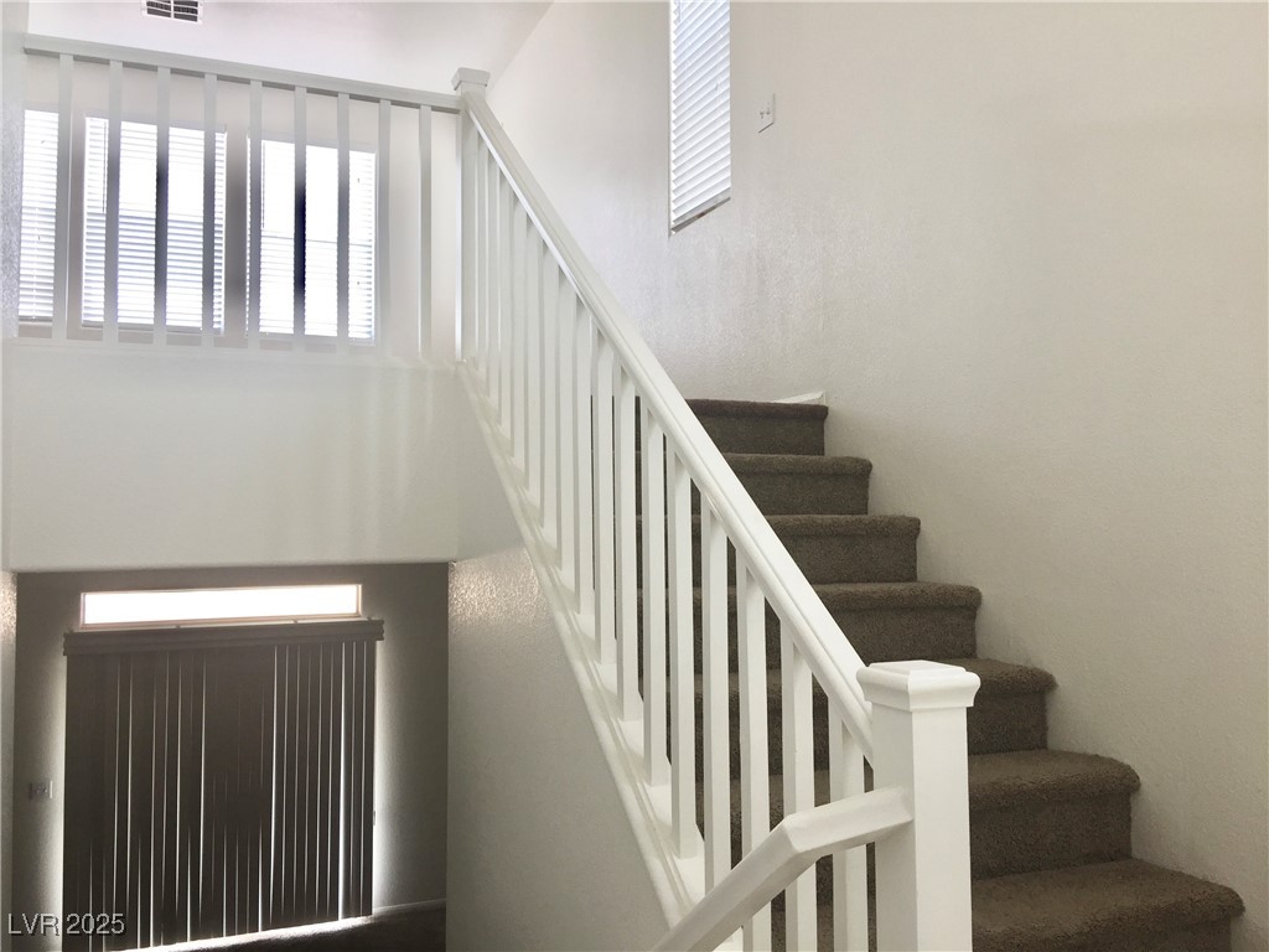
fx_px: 1063
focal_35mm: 29
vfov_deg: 48.2
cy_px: 476
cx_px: 634
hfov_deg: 61.7
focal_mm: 4.15
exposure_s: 1/60
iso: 40
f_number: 2.2
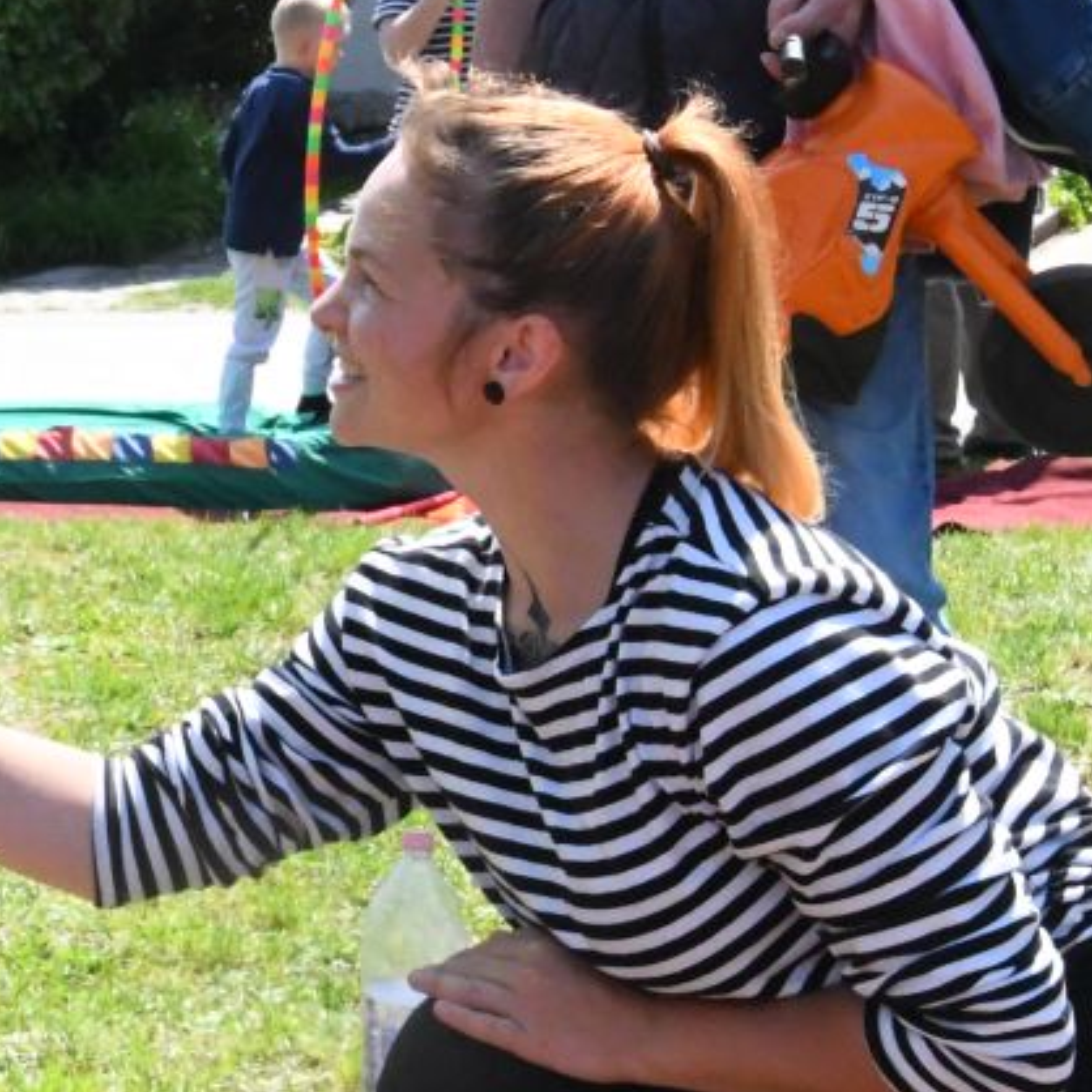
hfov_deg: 14.4
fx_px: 4176
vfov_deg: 14.8
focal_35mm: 117
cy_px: 273
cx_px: -225
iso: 5000
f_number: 16
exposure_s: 1/1000
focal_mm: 24
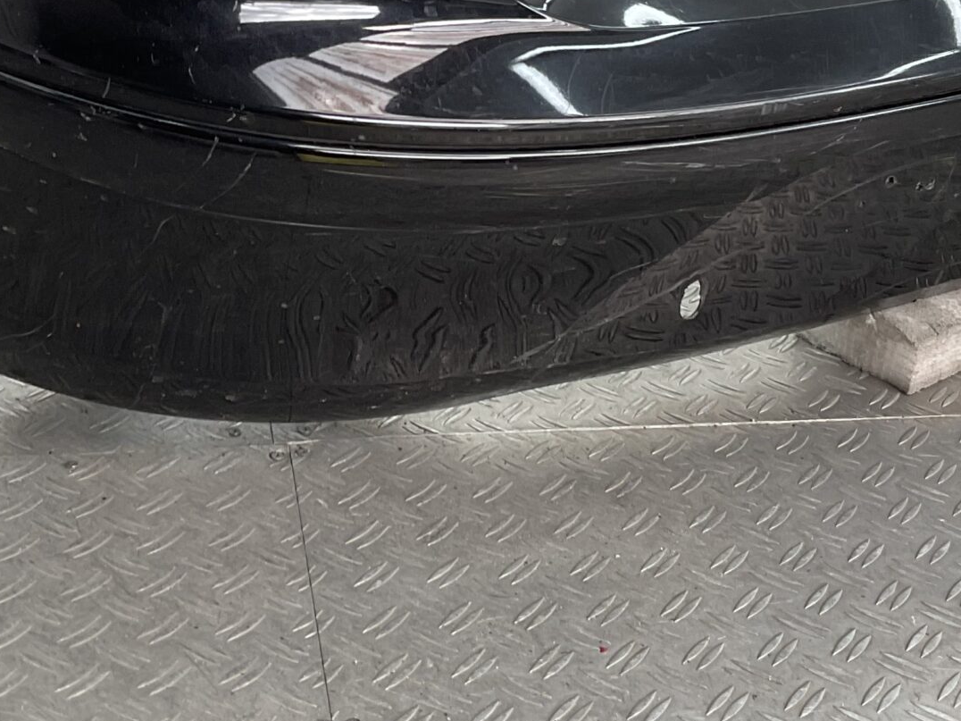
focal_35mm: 69
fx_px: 1916
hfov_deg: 28.1
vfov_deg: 20.9
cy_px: 77
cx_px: 432
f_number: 1.8
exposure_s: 1/120
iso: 20
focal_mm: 3
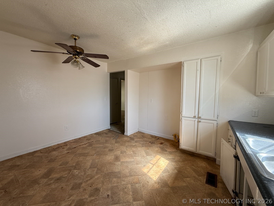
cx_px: 137
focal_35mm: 14
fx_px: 111
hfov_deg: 102.1
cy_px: 103
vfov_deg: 85.7
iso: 64
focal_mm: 2.22
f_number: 2.2
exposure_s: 1/99
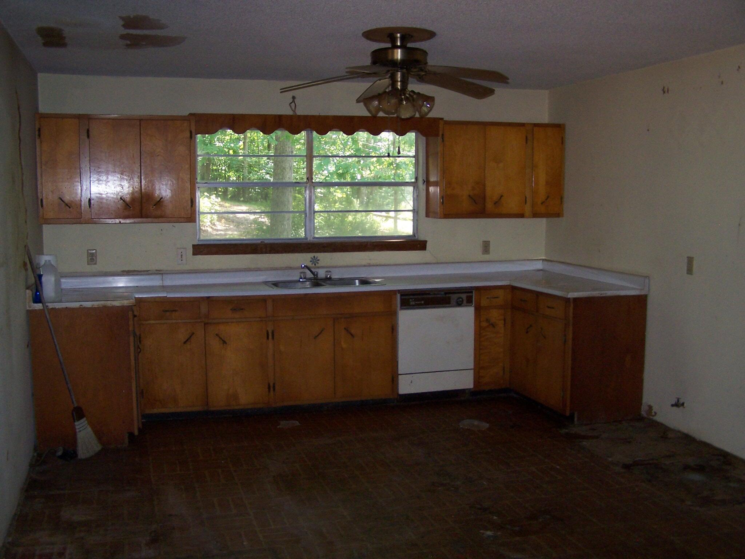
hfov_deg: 49.0
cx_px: 372
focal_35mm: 38
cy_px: 280
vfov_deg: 37.7
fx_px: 818
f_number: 2.8
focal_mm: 6.3
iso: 140
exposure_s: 1/60
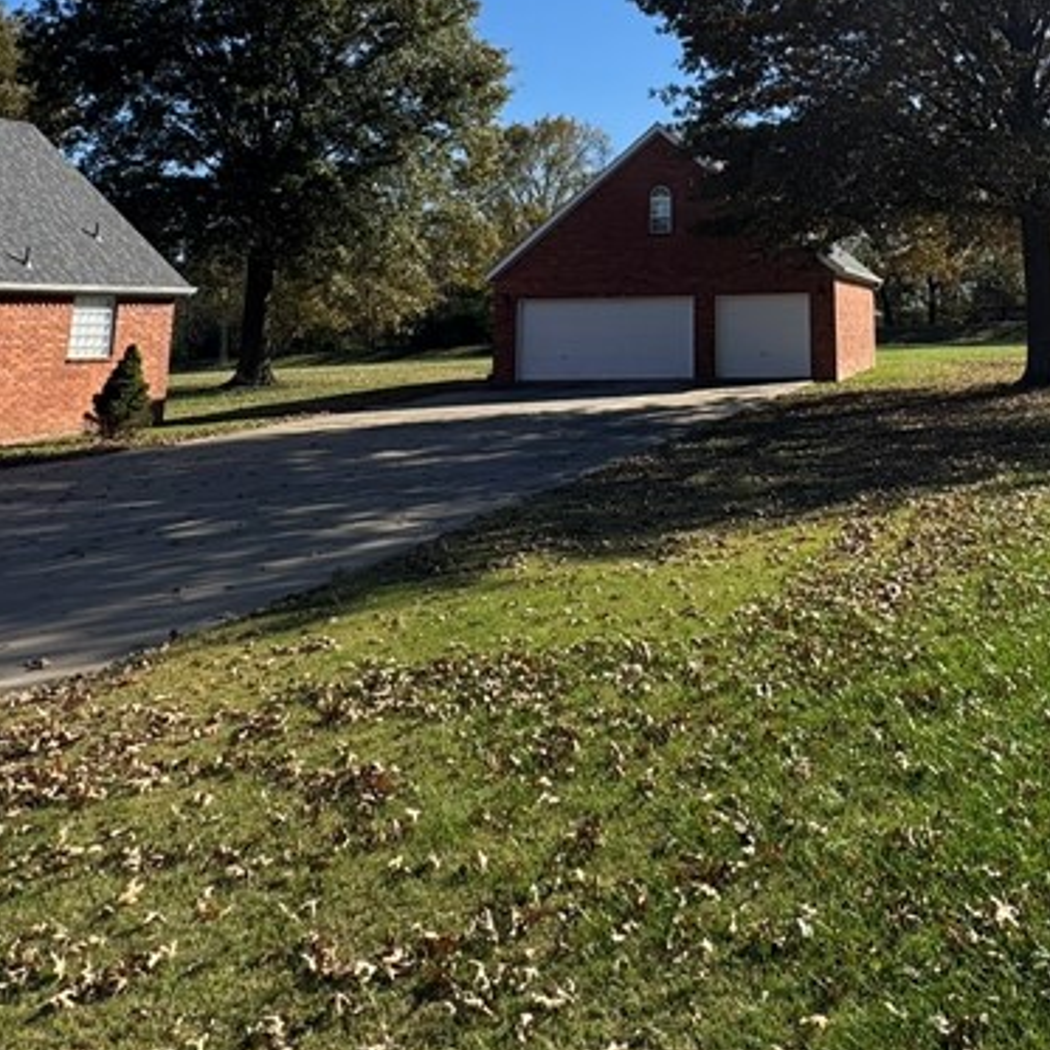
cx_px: 783
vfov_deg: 43.4
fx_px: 1167
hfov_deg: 46.8
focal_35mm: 34
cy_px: 68
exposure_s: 1/1277
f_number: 2.2
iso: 50
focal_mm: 2.22
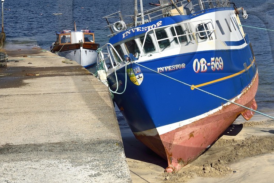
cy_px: 14
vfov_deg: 19.6
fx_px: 518
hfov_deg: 29.2
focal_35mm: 68
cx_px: 206
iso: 200
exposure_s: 1/320
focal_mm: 32
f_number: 14
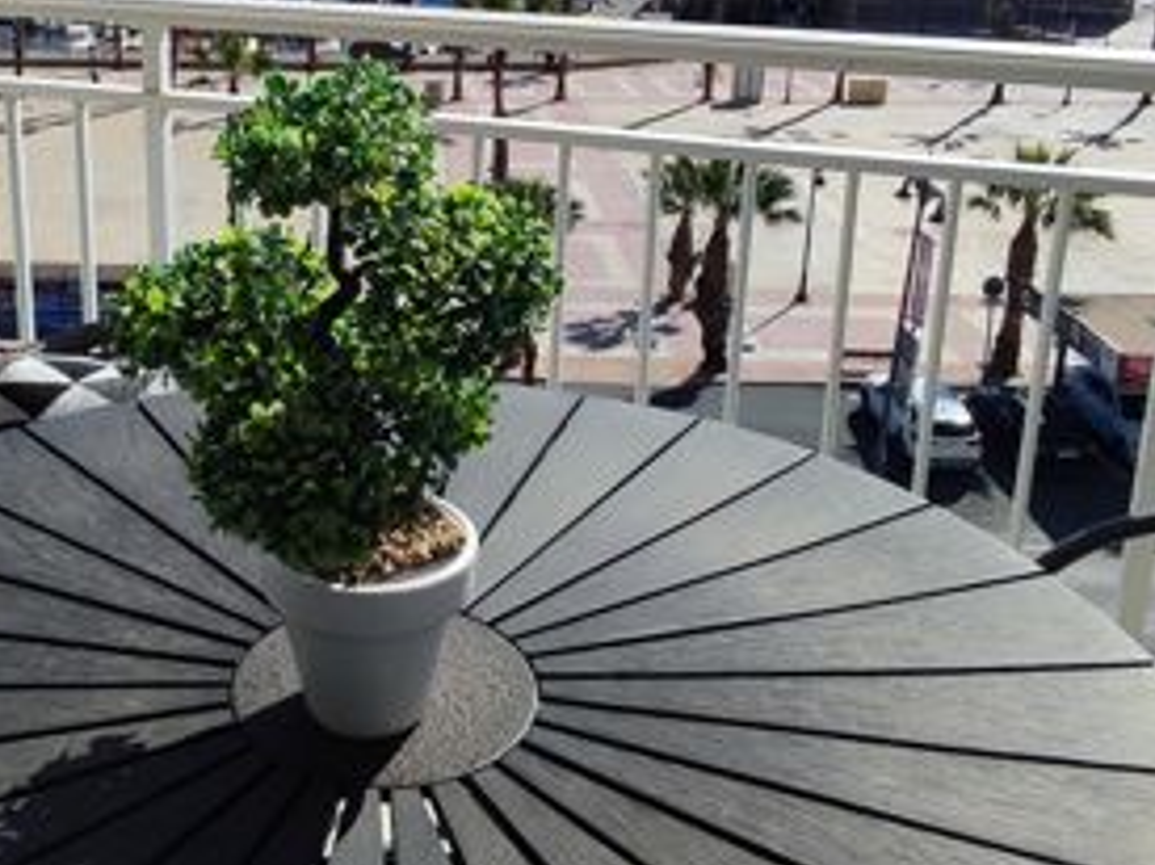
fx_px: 1367
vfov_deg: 34.2
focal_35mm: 41
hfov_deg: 44.9
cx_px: 355
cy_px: 195
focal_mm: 1.65
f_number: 2.2
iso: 50
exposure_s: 1/1982
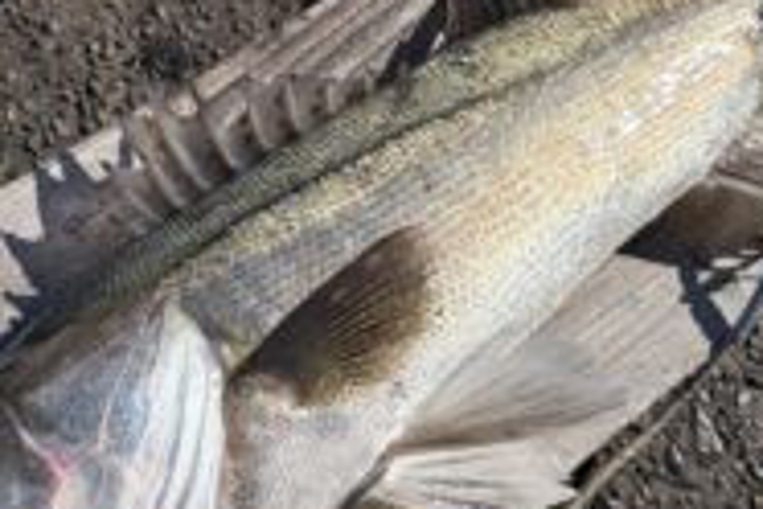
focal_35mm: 58
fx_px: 1229
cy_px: 267
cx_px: 394
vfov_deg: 23.4
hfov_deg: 34.5
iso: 64
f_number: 1.6
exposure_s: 1/6993
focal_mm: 5.96
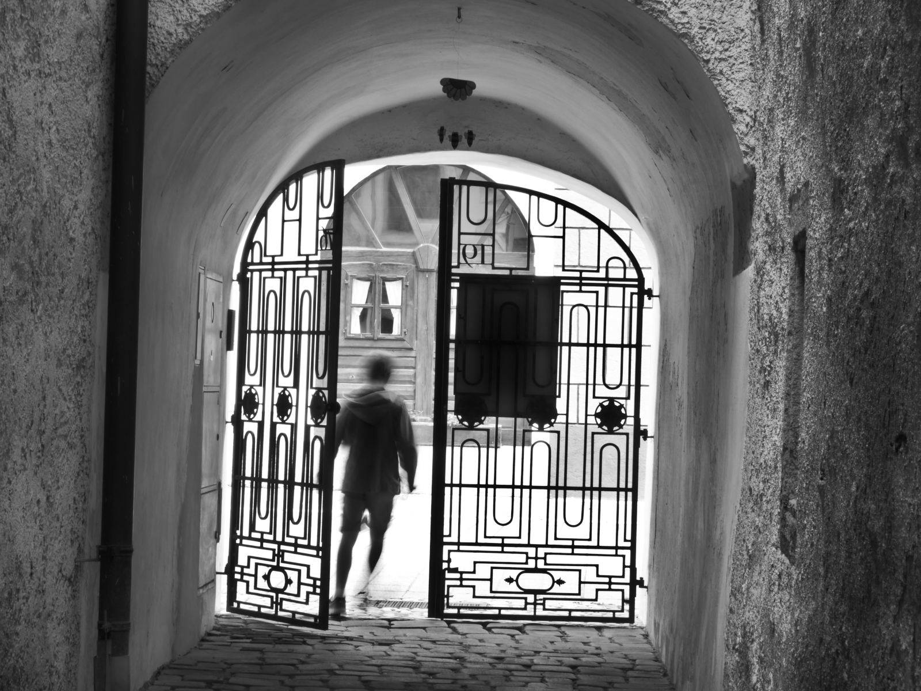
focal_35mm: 108
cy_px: 346
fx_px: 2873
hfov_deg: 18.2
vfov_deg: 13.7
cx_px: 460
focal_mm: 54
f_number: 22
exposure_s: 1/4
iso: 200
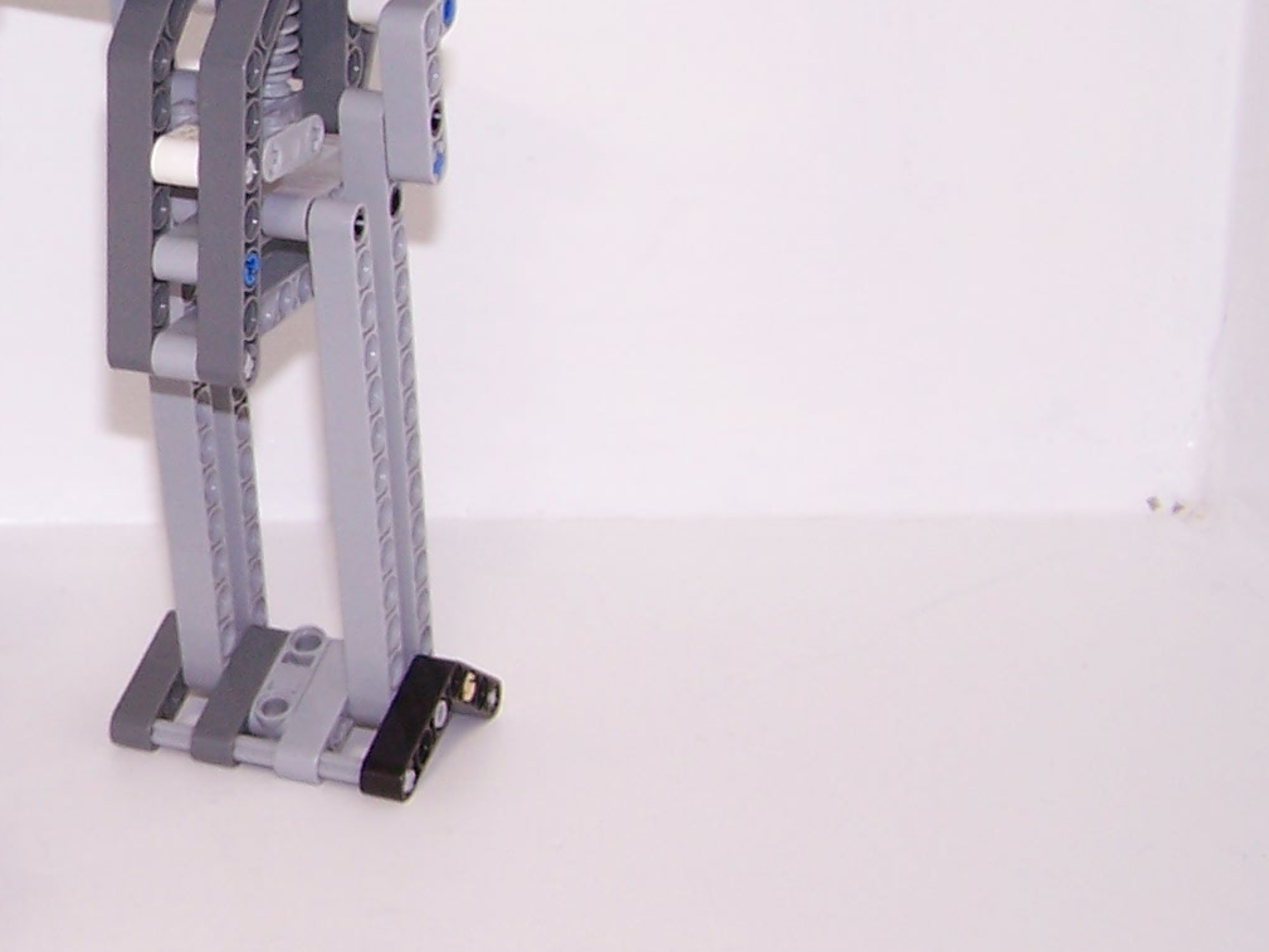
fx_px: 3556
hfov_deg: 19.1
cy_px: 231
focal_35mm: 97
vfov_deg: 15.2
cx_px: -269
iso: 80
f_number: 2.8
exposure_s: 1/60
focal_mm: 6.3
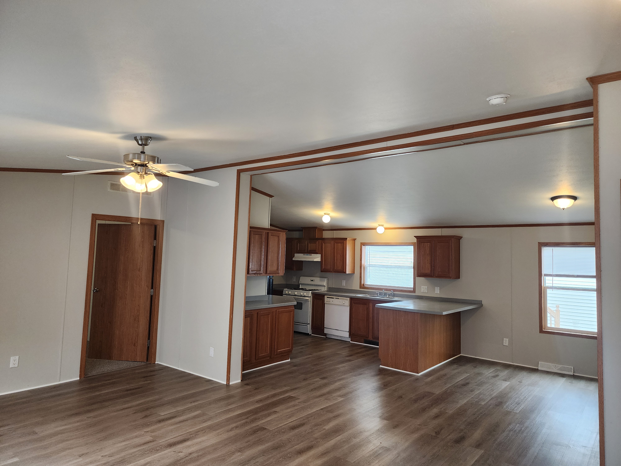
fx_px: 413
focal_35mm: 23
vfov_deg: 58.9
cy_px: 233
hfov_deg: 73.9
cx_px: 310
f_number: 1.8
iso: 250
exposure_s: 1/120
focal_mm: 6.4
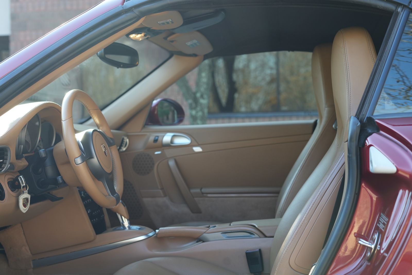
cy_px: 138
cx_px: 206
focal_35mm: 50
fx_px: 572
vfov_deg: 27.0
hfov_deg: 39.6
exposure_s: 1/160
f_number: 4
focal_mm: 50
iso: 500
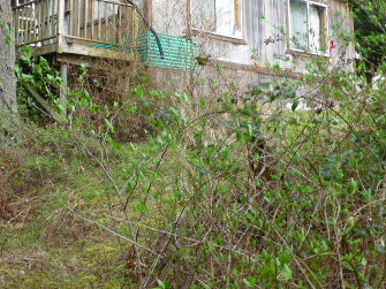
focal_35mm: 65
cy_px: 25
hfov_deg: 29.6
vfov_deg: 22.0
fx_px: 725
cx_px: 123
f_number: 3.7
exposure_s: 1/80
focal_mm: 6.1
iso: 100
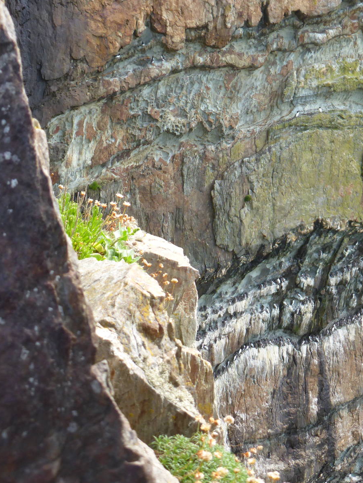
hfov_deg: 17.7
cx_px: 323
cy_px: 242
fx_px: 1146
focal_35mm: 82
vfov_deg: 23.8
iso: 200
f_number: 4.7
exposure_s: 1/200
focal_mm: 10.3
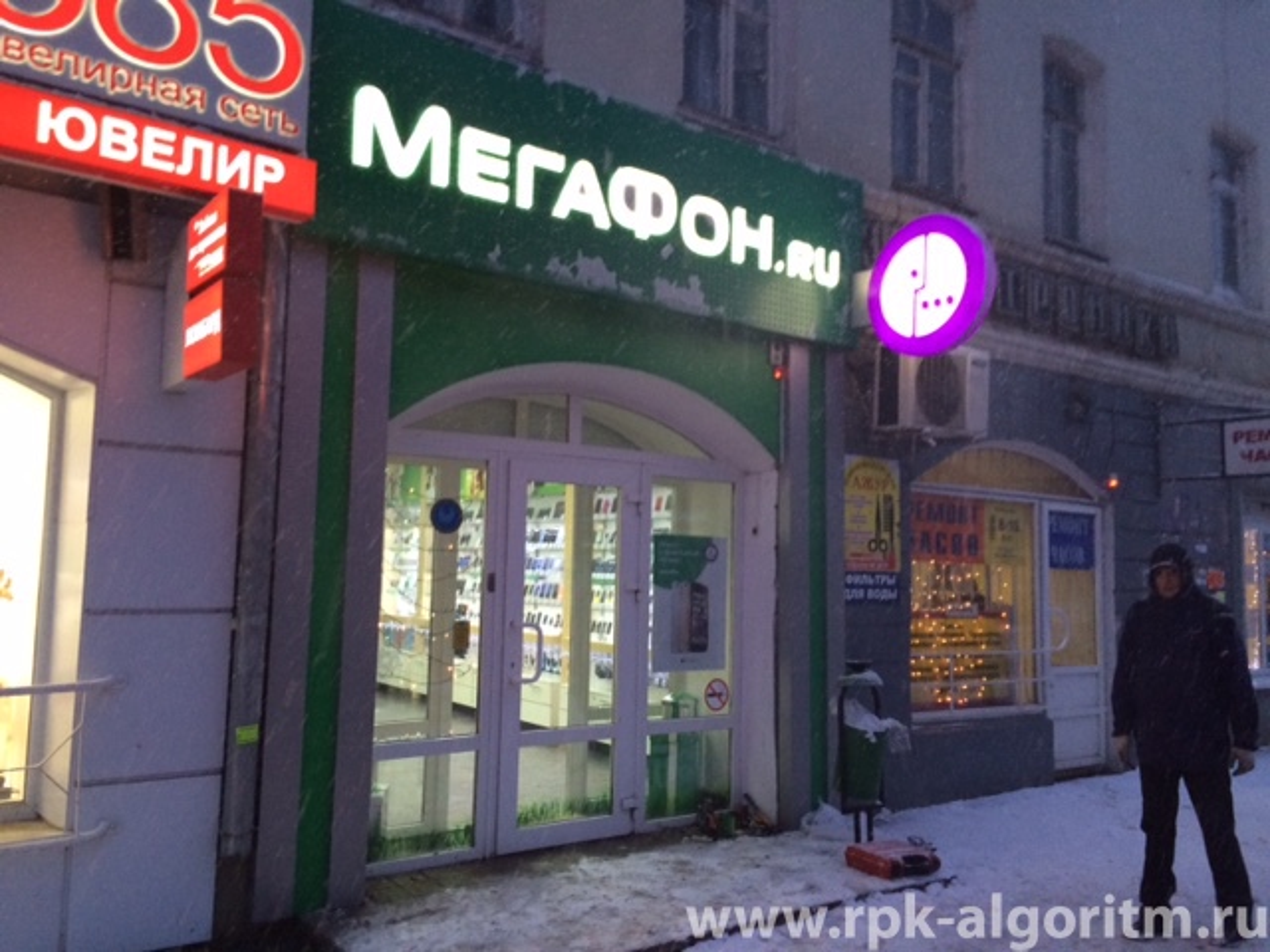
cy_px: 476
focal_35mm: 29
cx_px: 635
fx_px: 1064
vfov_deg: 48.2
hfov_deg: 61.7
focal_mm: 4.15
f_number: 2.2
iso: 125
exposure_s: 1/30
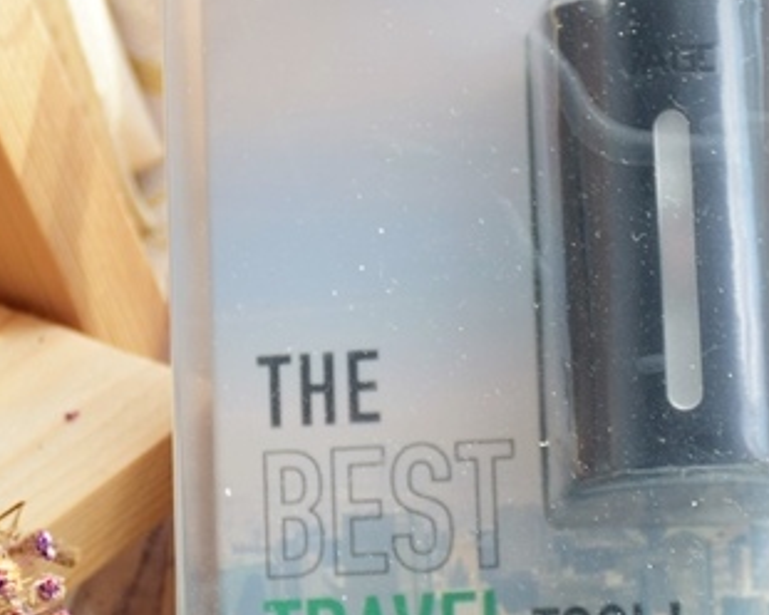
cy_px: 510
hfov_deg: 7.6
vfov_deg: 6.1
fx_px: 5781
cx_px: 638
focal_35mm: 254
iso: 400
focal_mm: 56
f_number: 4.8
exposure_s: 1/200
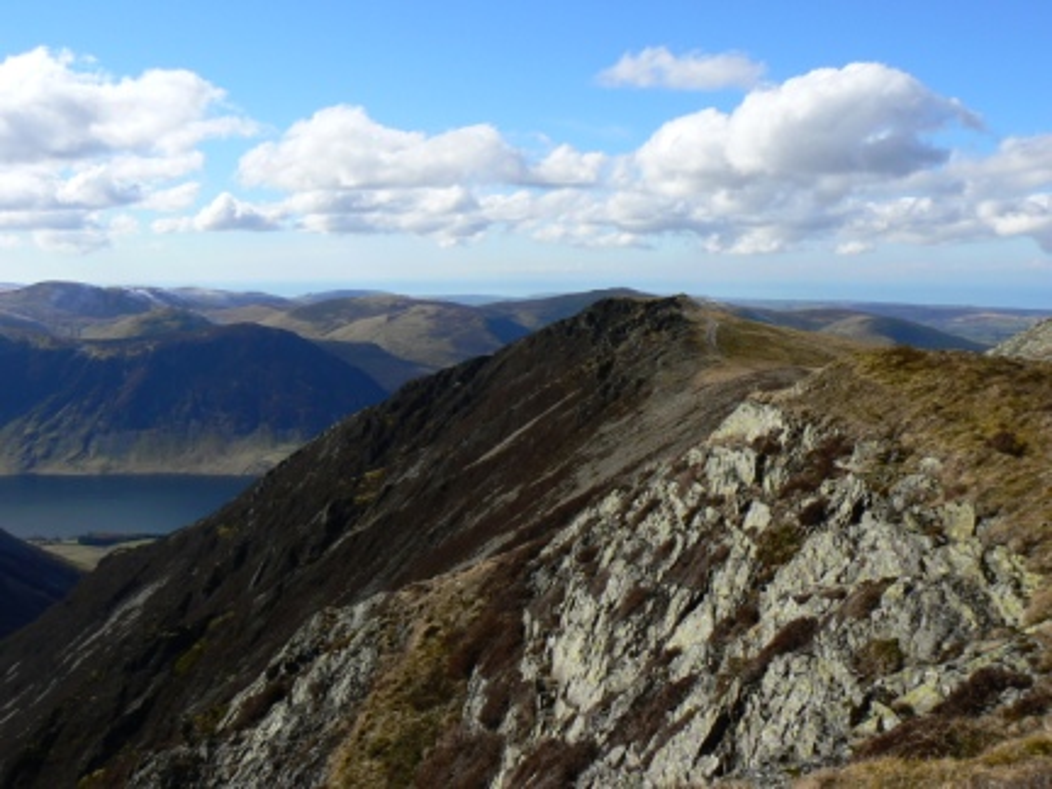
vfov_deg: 39.7
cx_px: 526
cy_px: 394
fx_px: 1094
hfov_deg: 51.4
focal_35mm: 36
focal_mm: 6
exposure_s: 1/500
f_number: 7.1
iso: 80
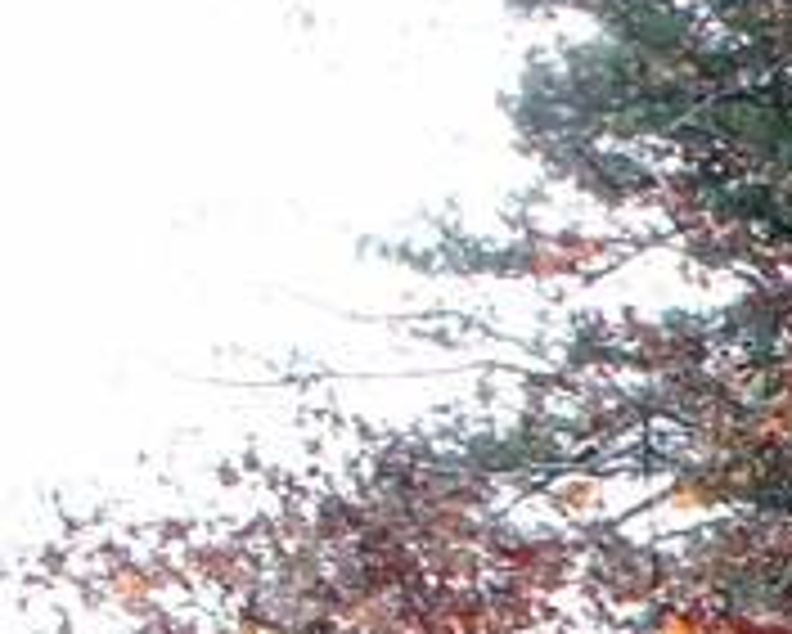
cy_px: 1670
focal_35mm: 173
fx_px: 4057
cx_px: 1647
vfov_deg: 8.1
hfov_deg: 10.2
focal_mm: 18
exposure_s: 1/40
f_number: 5
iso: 200
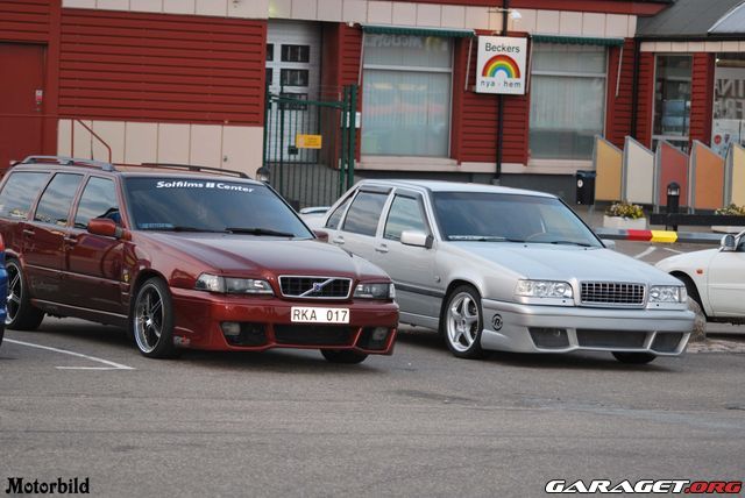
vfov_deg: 10.7
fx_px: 2672
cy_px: 249
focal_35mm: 129
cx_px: 372
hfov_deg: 15.9
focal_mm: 86
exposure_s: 1/60
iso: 320
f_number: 4
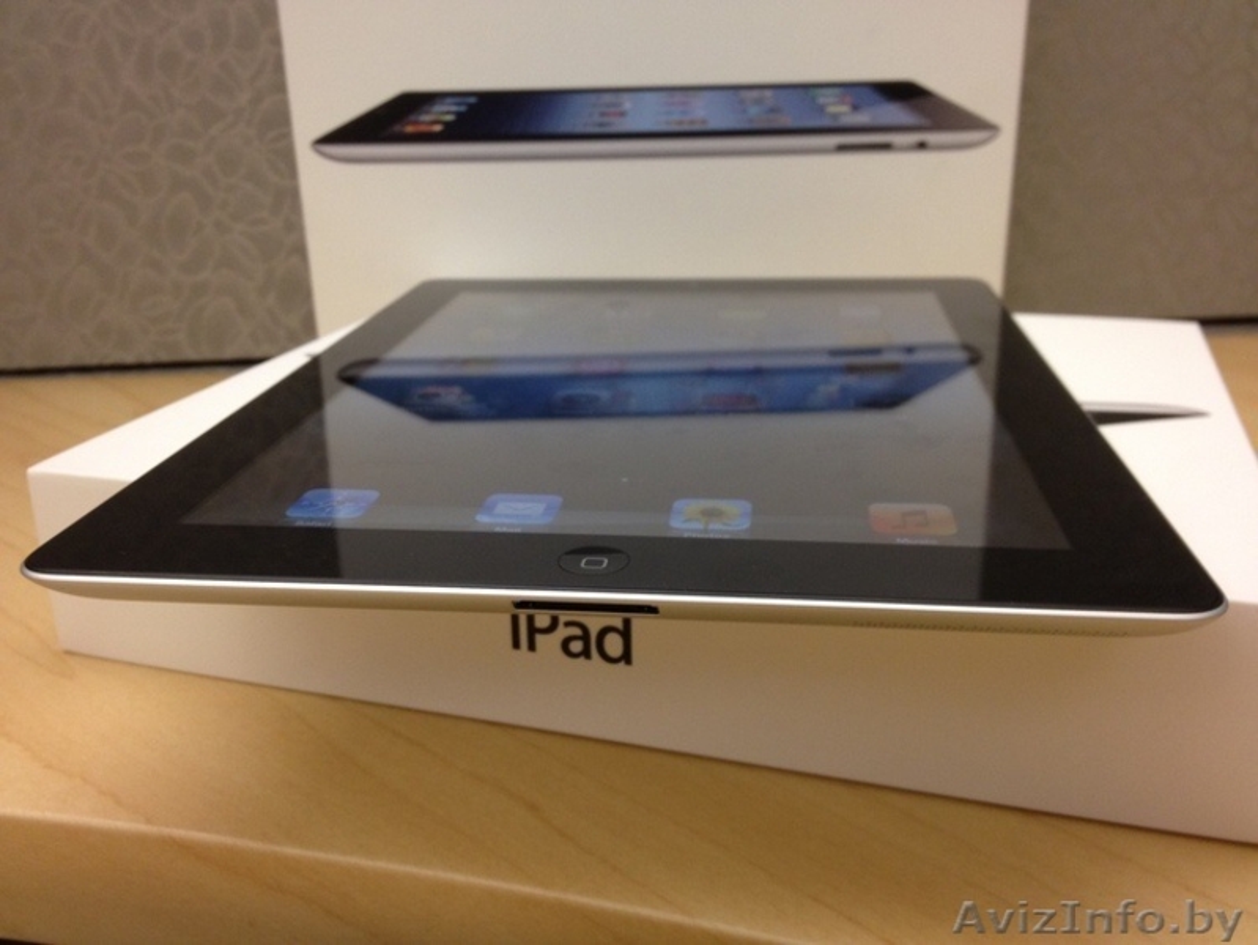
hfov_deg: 52.6
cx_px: 629
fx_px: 1273
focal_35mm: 35
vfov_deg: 40.7
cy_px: 472
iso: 100
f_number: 2.4
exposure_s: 1/20
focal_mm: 4.28
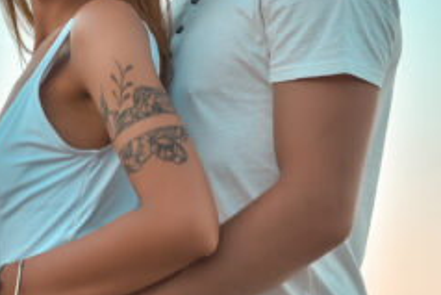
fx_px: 2219
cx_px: -78
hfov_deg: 11.2
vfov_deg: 7.6
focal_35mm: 181
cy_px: 153
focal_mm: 56
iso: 100
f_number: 3.2
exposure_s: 1/400
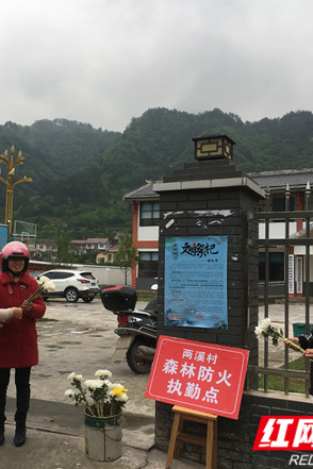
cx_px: 100
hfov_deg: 32.3
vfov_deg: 47.4
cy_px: 235
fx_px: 535
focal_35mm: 41
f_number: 2.2
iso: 25
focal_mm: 4.15
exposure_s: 1/219
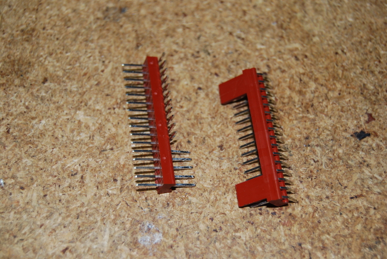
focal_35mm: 68
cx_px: 194
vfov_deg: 20.2
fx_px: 727
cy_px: 130
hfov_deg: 29.8
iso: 200
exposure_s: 1/60
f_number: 5.3
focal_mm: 45
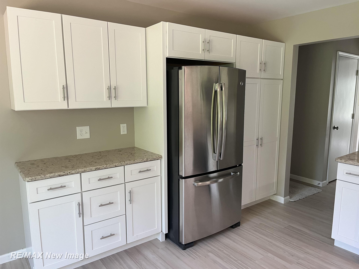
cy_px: 134
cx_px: 180
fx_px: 270
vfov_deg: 53.1
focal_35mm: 26
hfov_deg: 67.3
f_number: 1.6
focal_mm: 5.1
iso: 100
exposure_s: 1/60
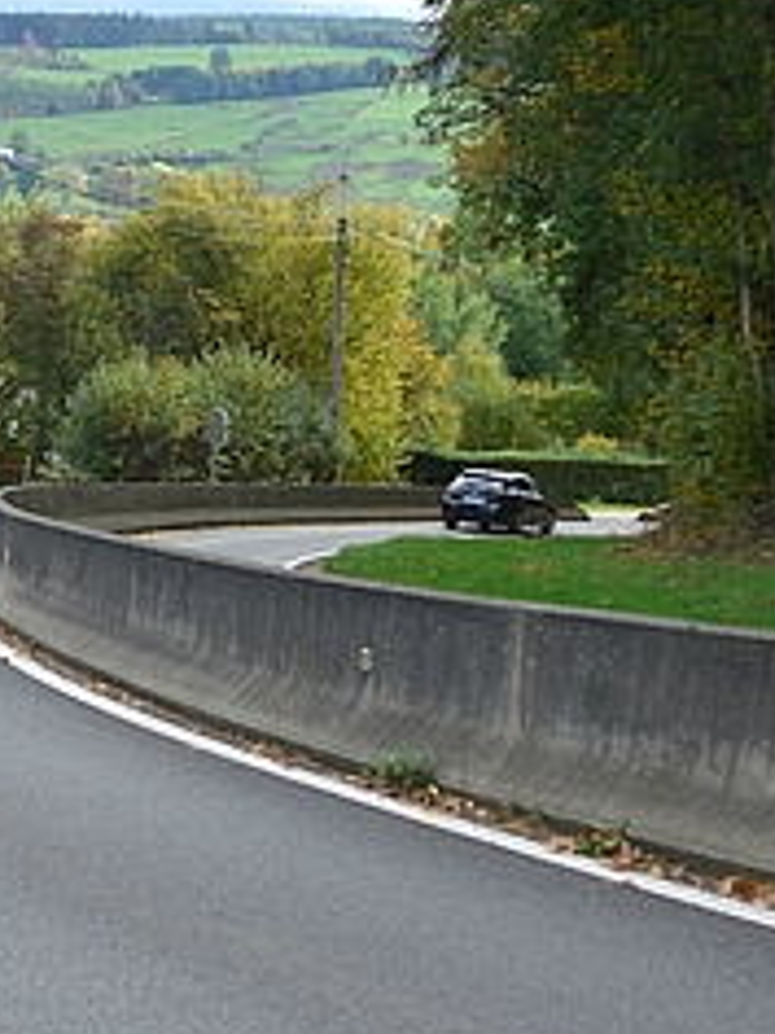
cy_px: 460
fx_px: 2866
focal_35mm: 96
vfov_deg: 20.4
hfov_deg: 15.2
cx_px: 18
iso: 80
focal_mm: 12
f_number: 3.5
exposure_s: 1/320
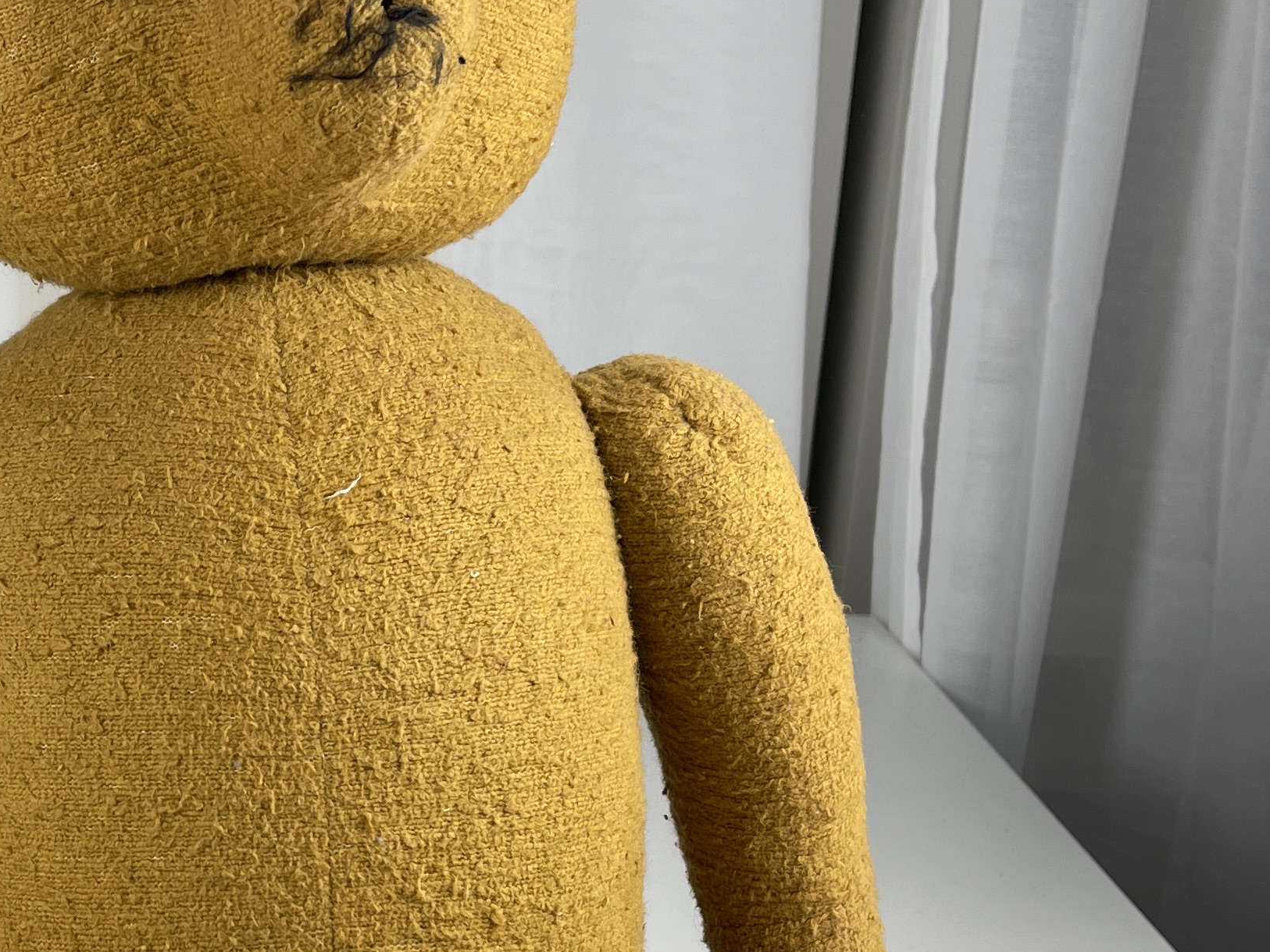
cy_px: 719
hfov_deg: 29.8
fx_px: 2274
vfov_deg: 23.4
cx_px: 116
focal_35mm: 62
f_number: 1.6
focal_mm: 5.1
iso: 32
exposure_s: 1/106
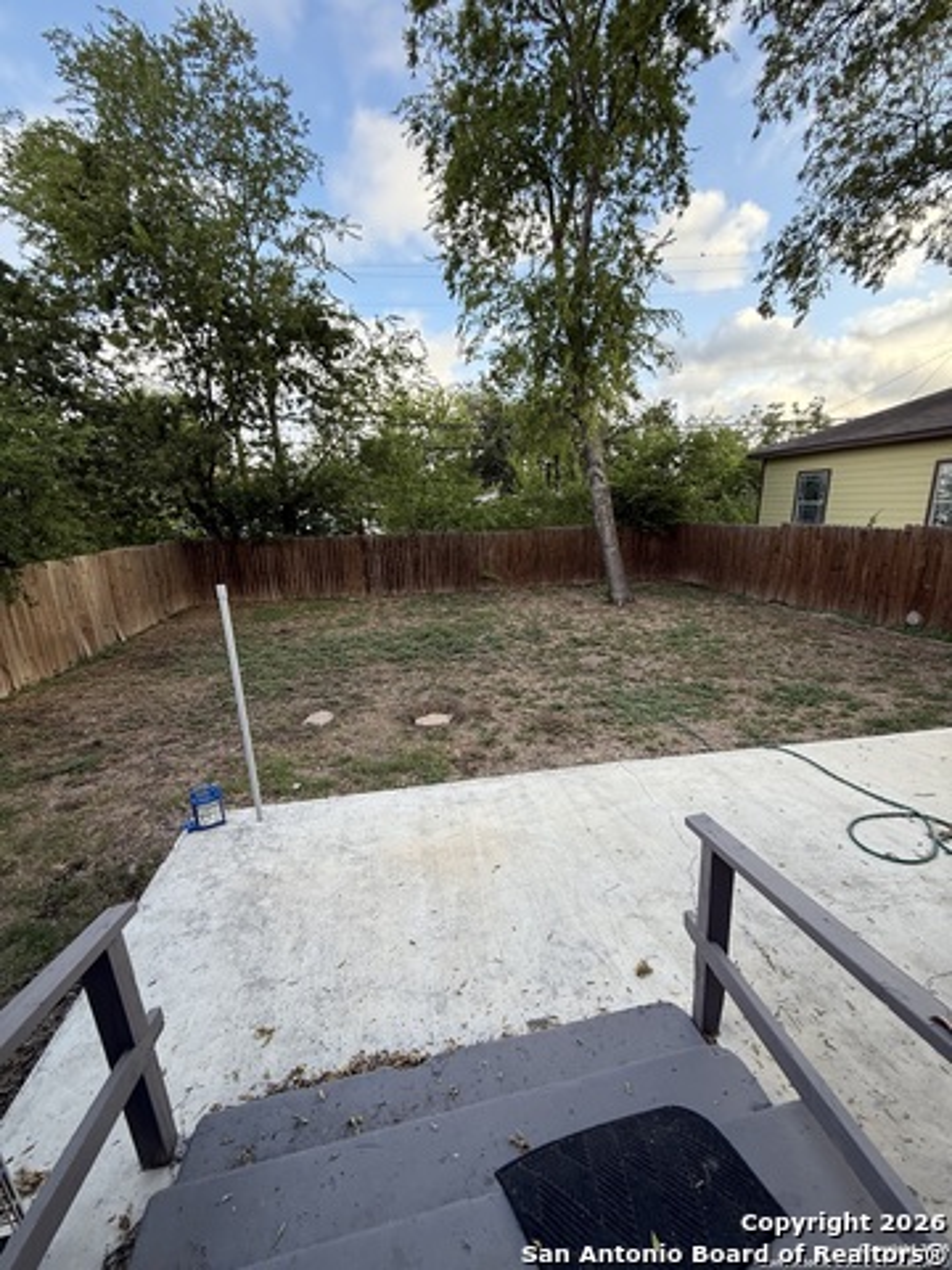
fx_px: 513
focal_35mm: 14
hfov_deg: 85.7
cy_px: 635
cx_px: 476
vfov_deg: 102.1
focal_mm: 2.22
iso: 50
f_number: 2.2
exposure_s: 1/130
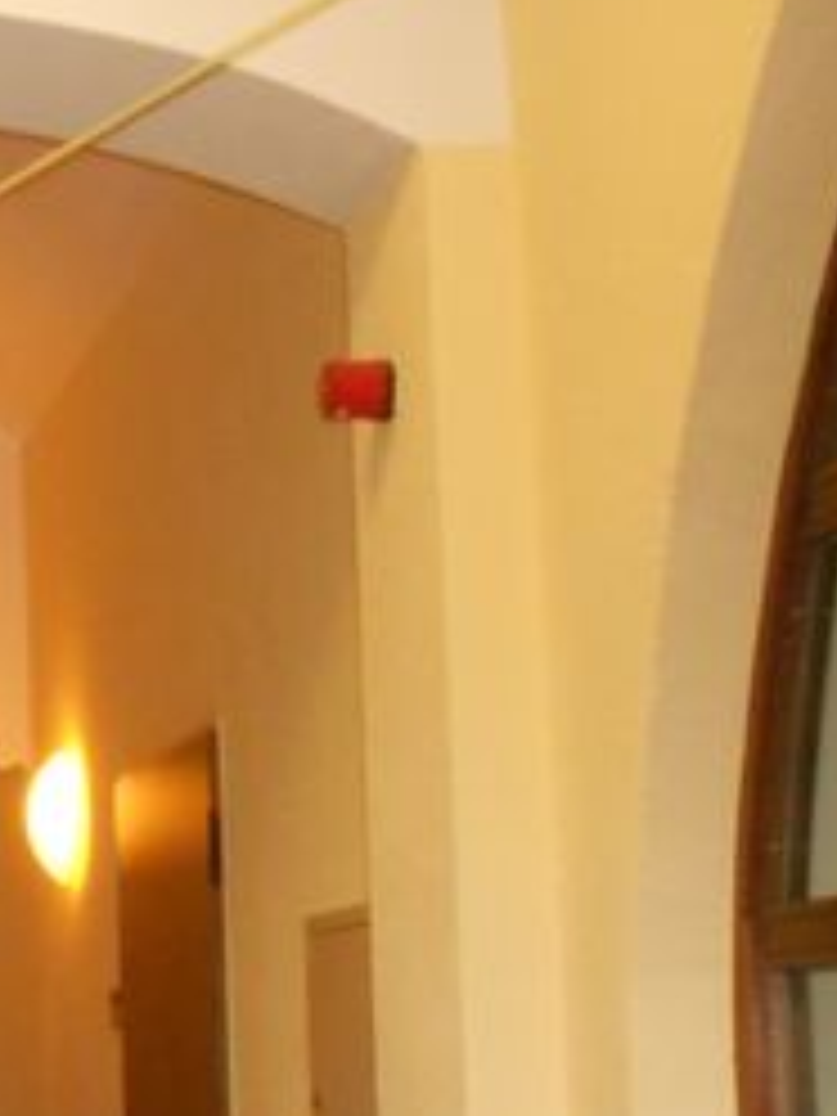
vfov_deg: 23.4
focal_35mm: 83
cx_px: -268
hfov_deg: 16.7
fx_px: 2676
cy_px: 749
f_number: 3.9
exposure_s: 1/30
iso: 640
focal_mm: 6.7
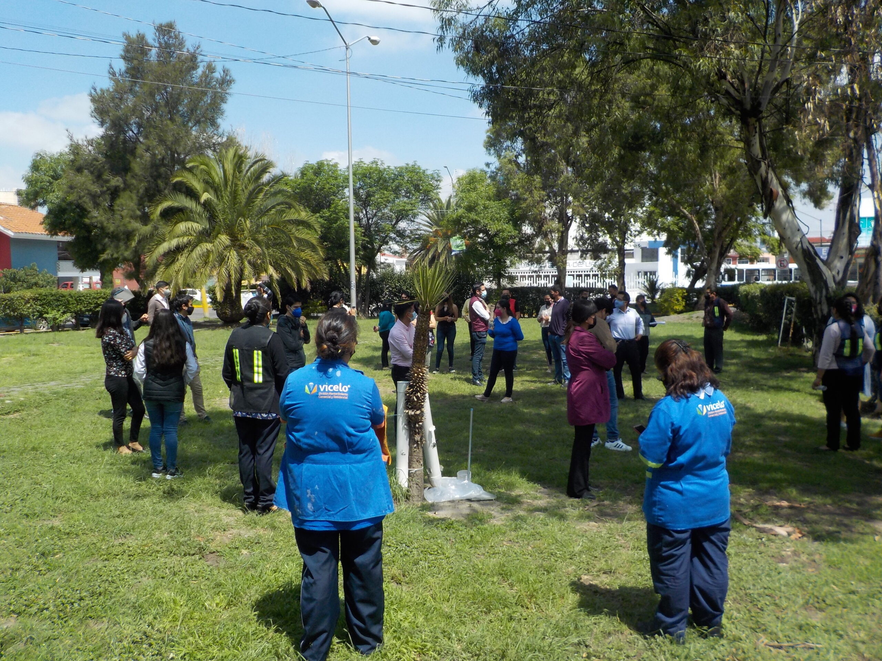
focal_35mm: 30
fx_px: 764
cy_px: 330
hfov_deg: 60.0
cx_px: 441
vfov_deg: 46.8
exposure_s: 1/1000
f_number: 3.3
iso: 125
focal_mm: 4.1
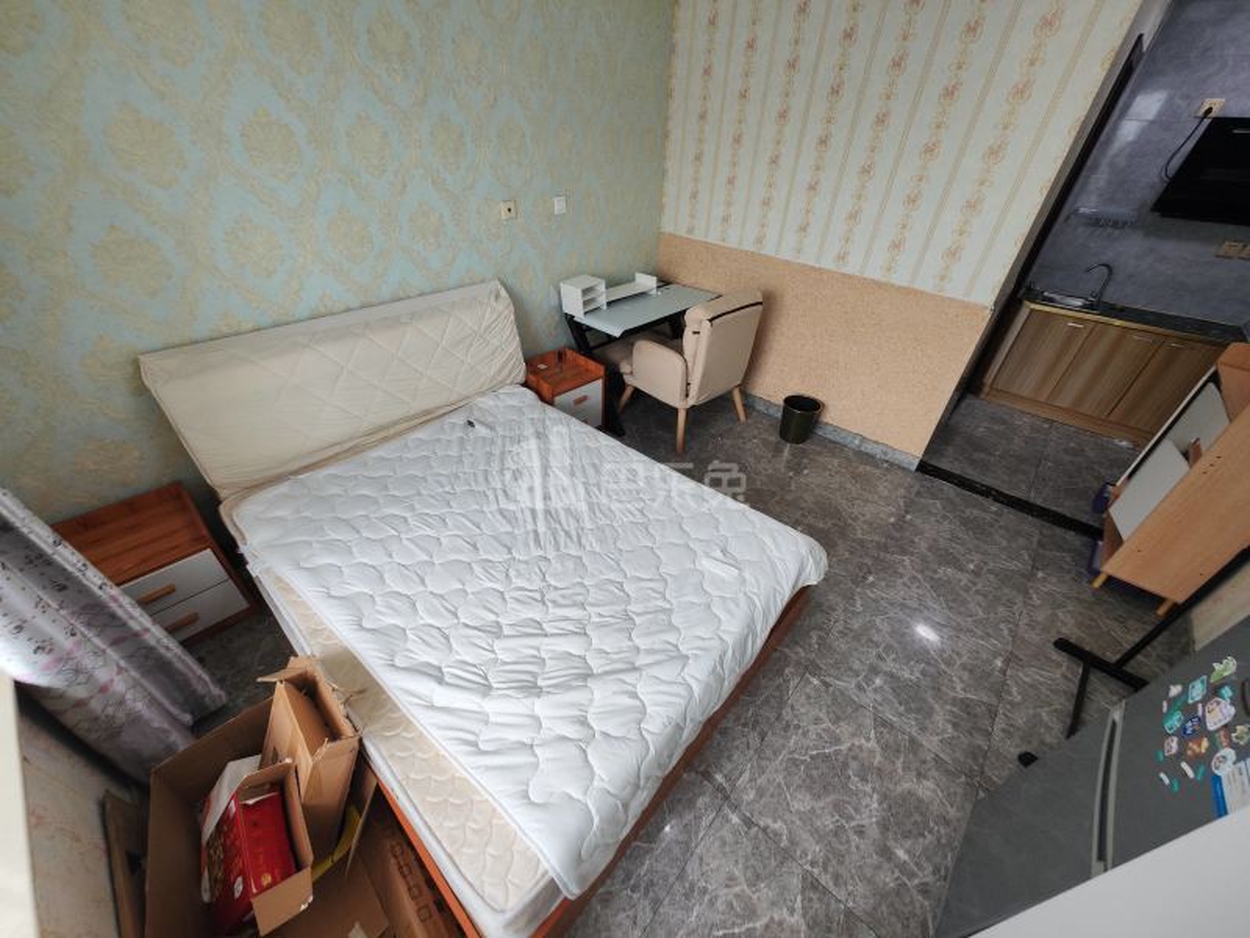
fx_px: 469
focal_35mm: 13
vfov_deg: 89.9
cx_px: 625
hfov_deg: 106.2
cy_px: 469
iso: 101
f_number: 2.2
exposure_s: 1/50
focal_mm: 2.39
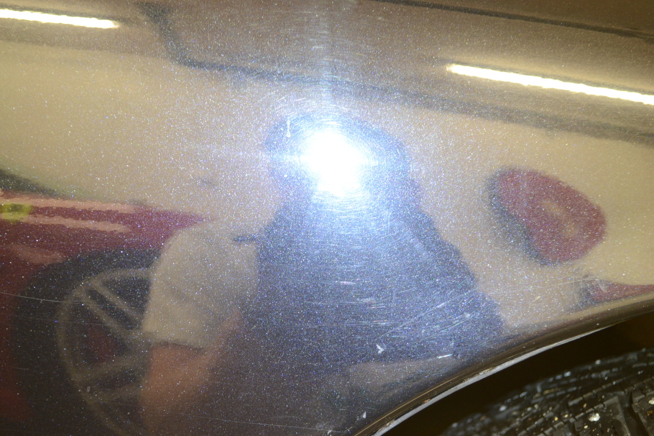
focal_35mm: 51
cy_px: 218
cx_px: 327
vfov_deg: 26.5
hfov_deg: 38.9
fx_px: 926
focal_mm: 34
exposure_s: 1/8
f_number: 5
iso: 800
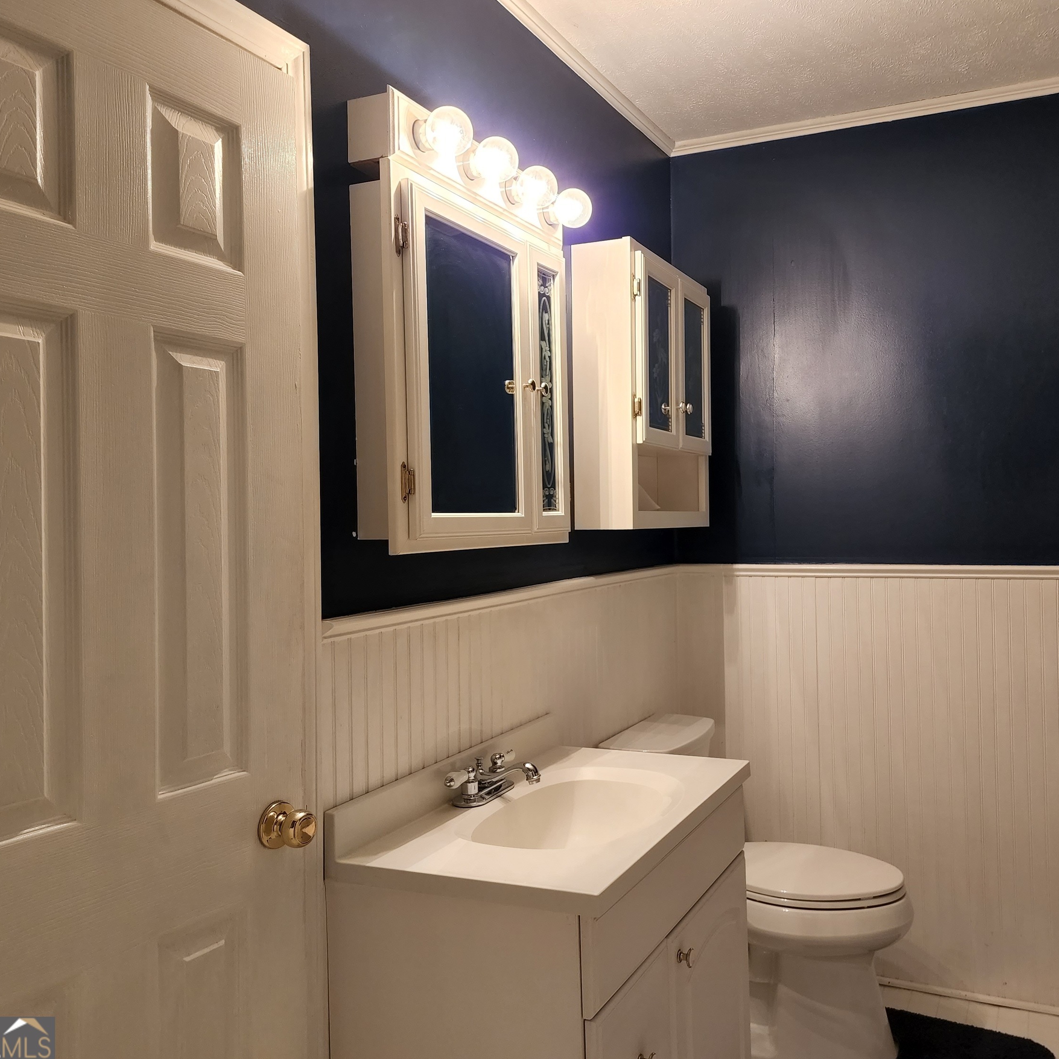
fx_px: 969
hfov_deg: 57.0
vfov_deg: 57.3
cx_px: 621
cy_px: 524
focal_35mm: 28
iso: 320
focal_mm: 6.4
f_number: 1.8
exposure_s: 1/120
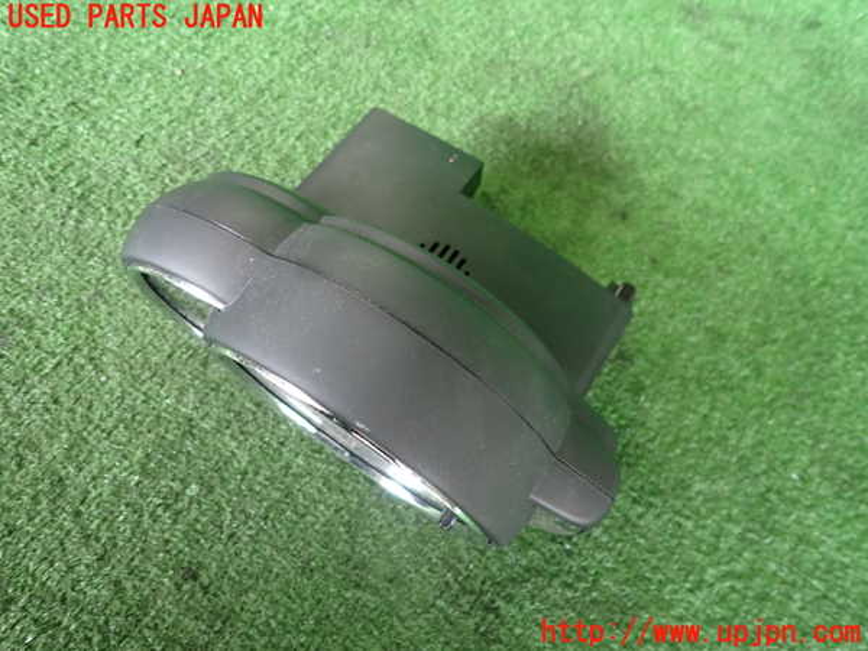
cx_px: 434
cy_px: 326
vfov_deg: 54.9
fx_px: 627
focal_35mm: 25
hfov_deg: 69.4
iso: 200
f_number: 2
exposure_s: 1/50
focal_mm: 4.5
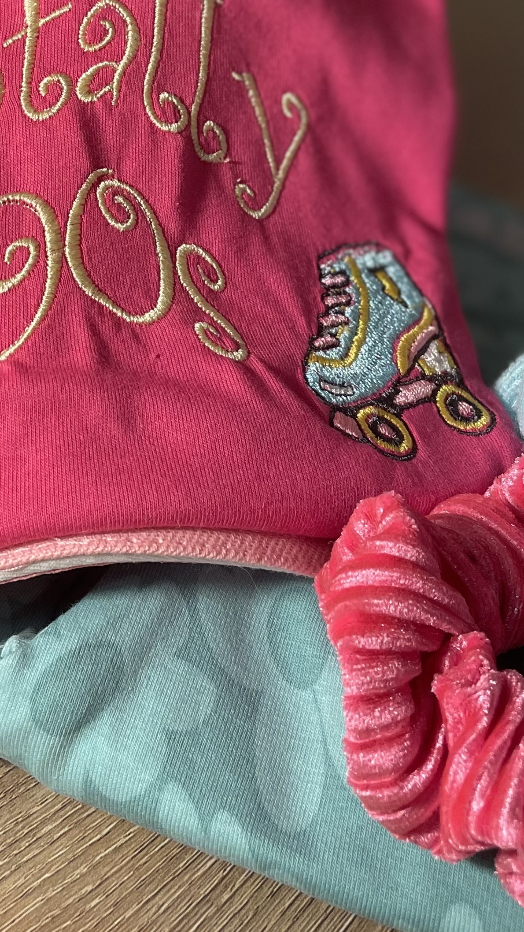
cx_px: 41
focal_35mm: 54
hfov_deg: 21.7
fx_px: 1334
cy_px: 140
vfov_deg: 36.7
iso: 125
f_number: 1.6
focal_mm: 4.2
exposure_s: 1/120
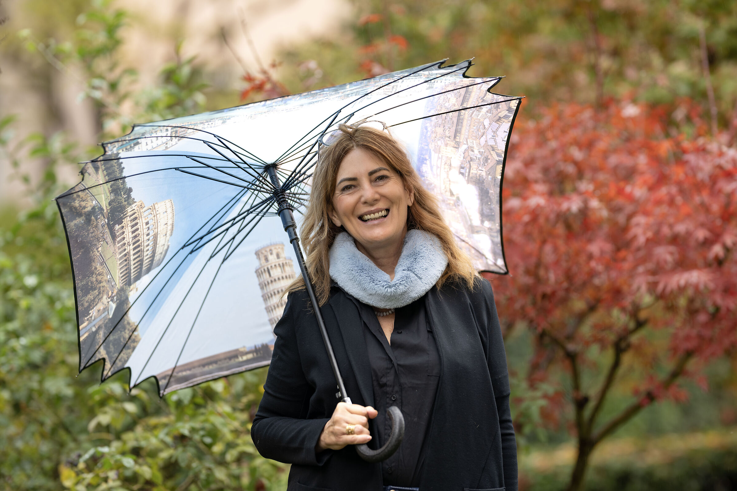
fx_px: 2764
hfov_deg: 15.2
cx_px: 368
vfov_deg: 10.2
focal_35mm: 135
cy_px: 246
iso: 100
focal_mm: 135
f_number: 1.8
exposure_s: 1/125
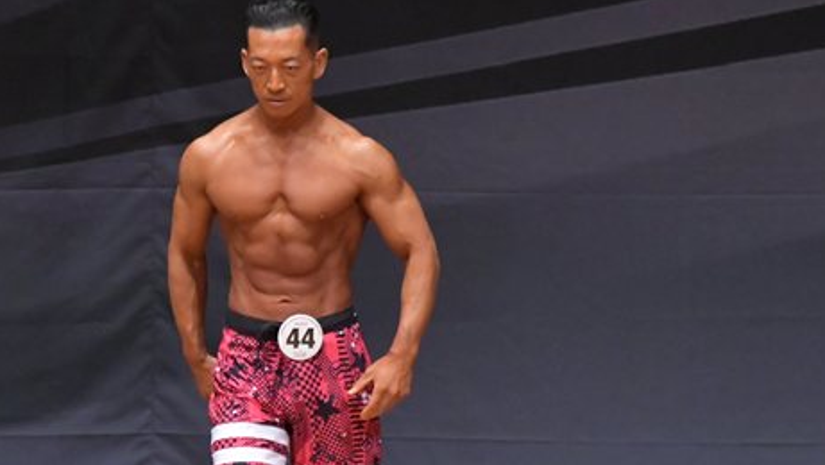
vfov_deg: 2.2
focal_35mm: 554
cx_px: 198
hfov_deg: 3.9
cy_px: 368
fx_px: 12127
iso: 6400
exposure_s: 1/400
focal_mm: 210
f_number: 5.6
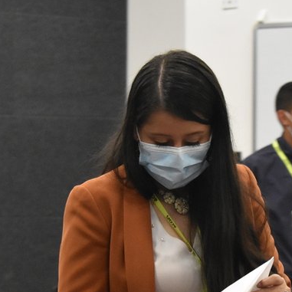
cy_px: 254
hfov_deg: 8.4
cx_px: 182
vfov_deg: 8.3
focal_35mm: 209
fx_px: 1995
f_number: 5.6
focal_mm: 52
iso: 3200
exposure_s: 1/60
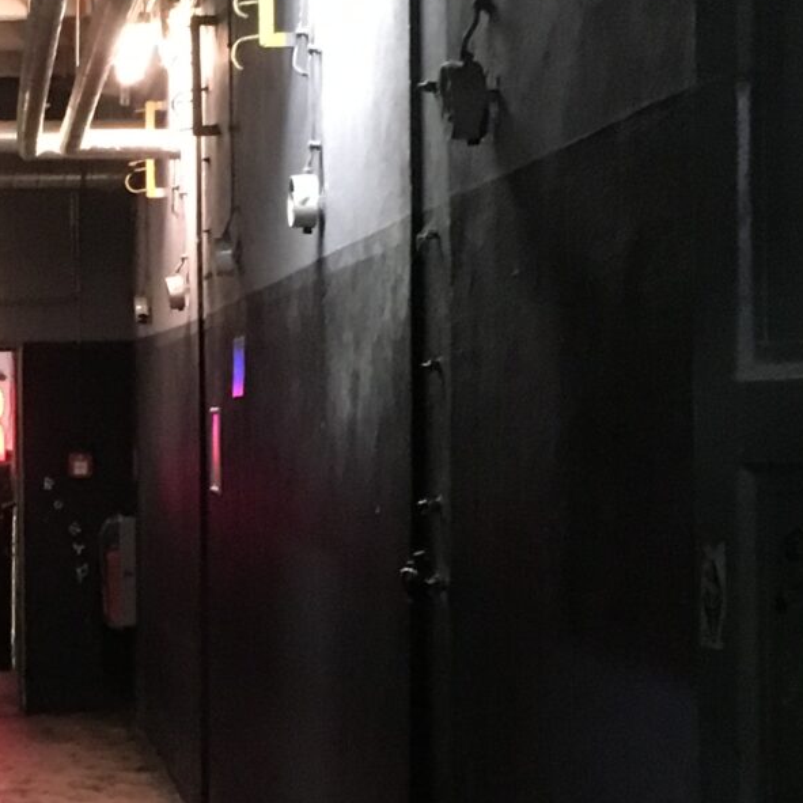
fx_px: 2913
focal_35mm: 111
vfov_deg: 15.7
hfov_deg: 15.3
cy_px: 501
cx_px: -71
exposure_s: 1/17
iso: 500
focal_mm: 4.15
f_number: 2.2
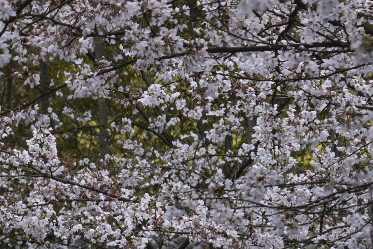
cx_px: -9
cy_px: 297
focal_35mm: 279
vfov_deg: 4.9
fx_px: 2891
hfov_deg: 7.3
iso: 320
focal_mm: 74.4
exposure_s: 1/125
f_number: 5.6
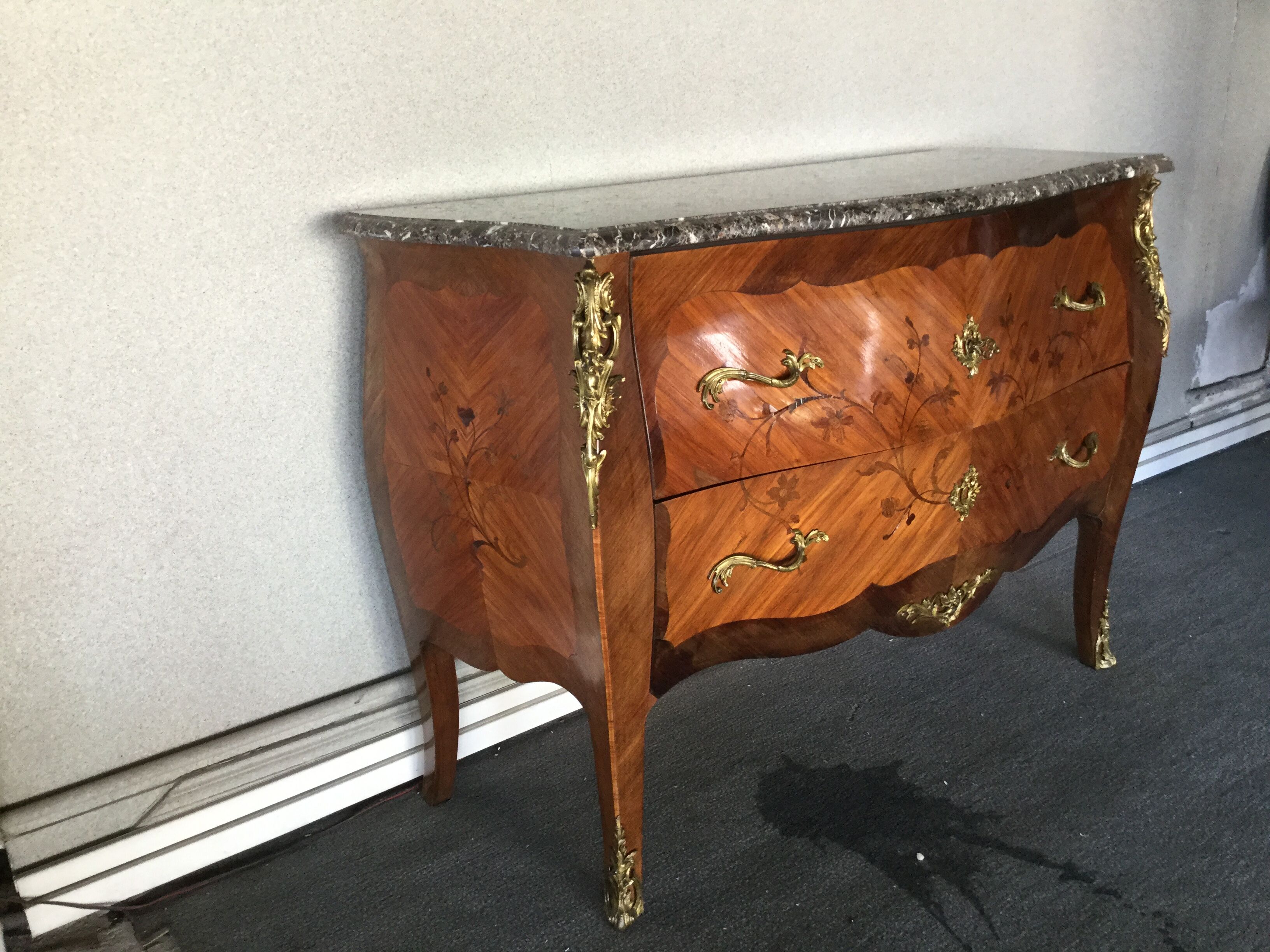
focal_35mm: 31
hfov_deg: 58.4
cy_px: 476
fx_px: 1137
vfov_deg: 45.4
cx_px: 635
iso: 125
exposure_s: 1/33
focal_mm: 3.3
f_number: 2.4
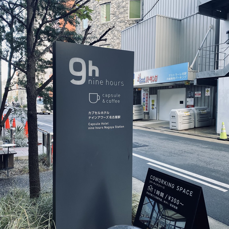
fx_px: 232
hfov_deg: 52.4
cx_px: 102
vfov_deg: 52.5
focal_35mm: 31
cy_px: 115
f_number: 1.8
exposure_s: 1/122
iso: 80
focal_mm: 4.25
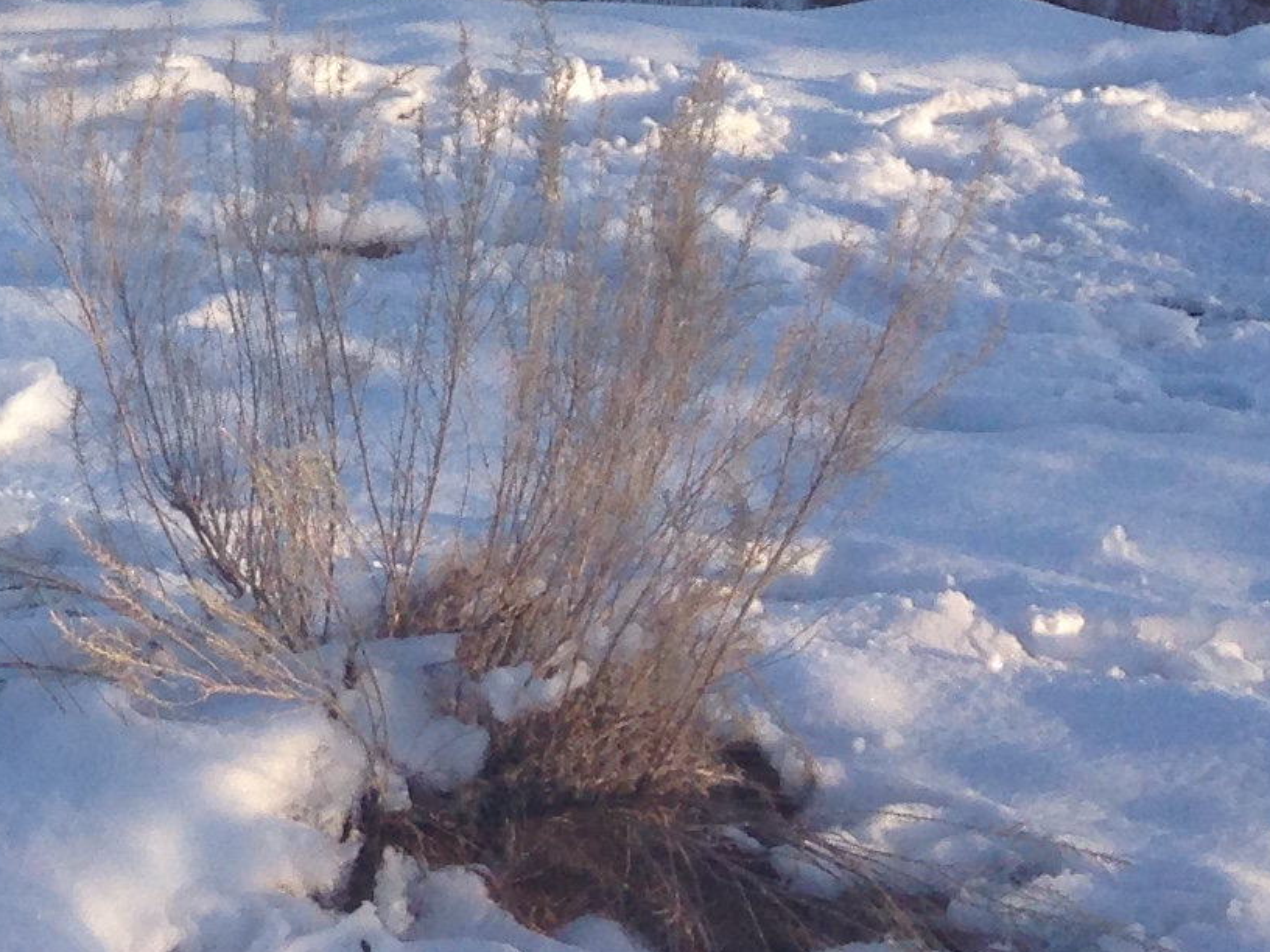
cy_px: -272
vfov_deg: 11.0
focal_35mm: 132
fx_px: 4843
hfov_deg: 13.7
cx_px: -830
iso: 50
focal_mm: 4.12
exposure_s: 1/713
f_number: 2.4
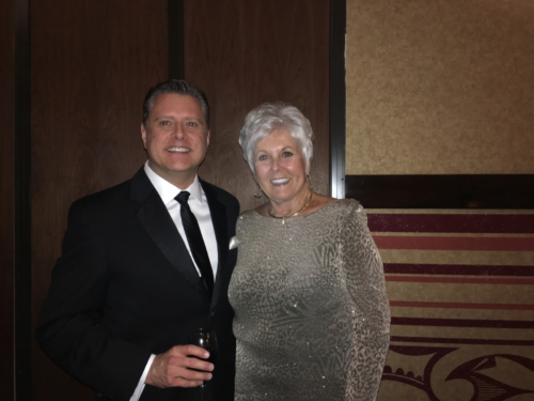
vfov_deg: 48.2
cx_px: 267
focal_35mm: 29
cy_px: 200
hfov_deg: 61.7
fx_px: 447
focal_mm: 4.15
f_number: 2.2
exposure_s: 1/16
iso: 125
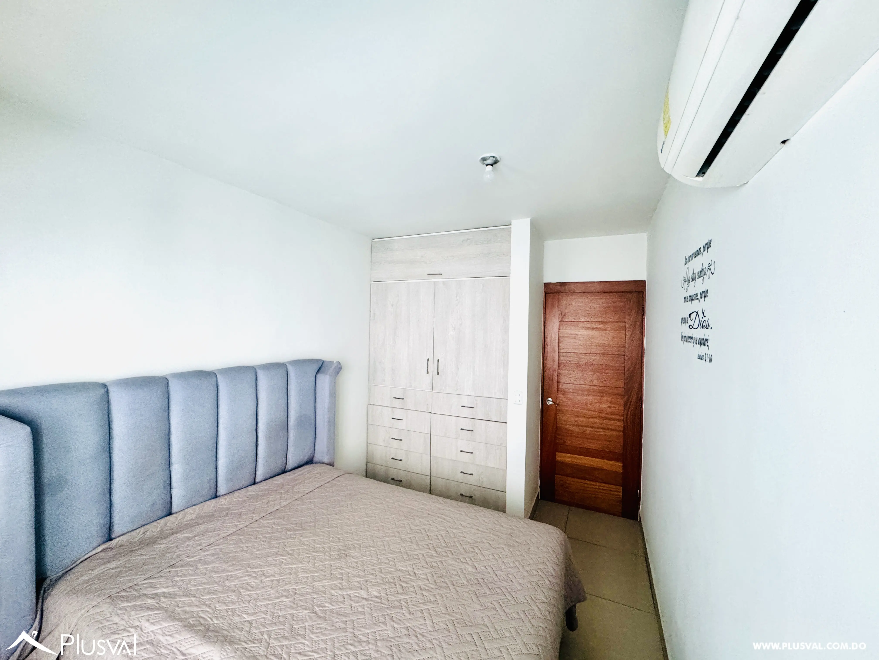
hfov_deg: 102.1
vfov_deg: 85.7
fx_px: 356
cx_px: 440
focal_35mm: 14
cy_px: 330
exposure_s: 1/60
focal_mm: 2.22
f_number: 2.2
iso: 500
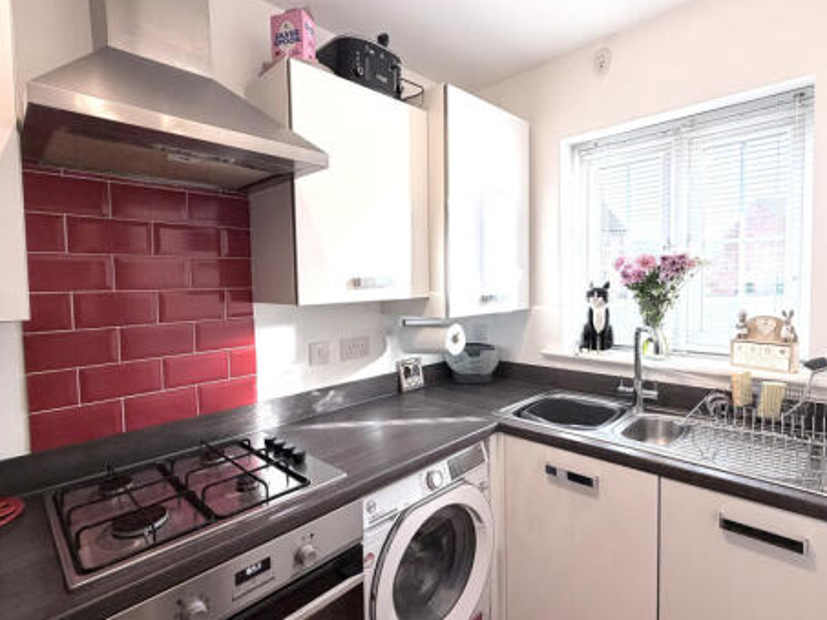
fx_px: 430
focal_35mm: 18
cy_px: 305
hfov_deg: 87.7
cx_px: 414
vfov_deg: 71.6
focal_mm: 2.22
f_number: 2.2
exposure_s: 1/121
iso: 125
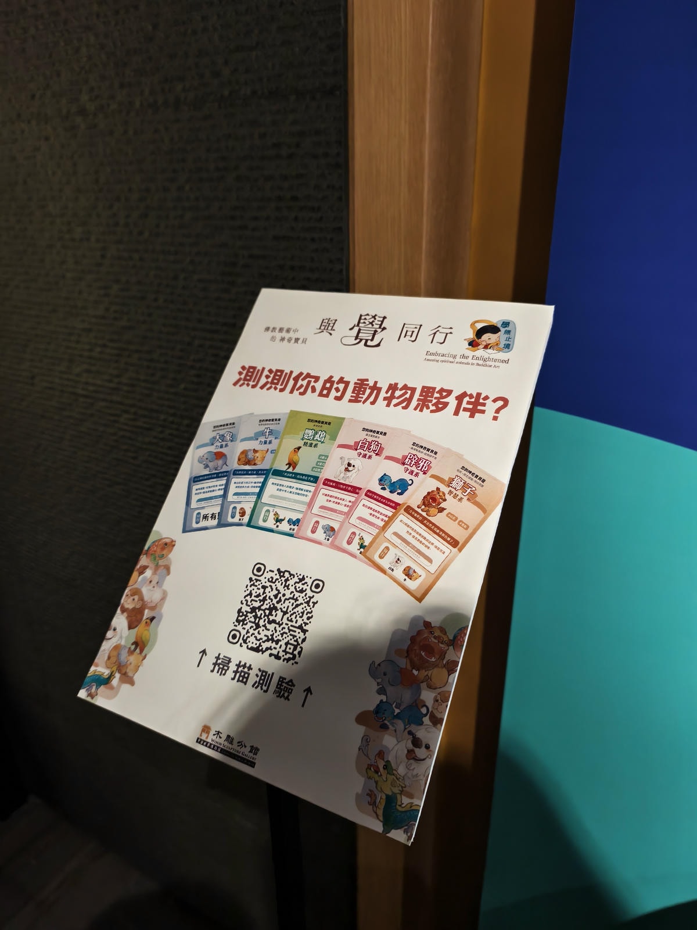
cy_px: 465
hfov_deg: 58.9
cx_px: 348
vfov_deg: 73.9
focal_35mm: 23
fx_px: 617
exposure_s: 1/120
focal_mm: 6.54
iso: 5029
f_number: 1.57
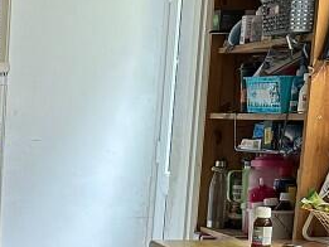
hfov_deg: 17.9
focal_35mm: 94
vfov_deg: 15.3
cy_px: 277
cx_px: -211
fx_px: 894
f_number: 1.78
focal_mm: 6.86
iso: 320
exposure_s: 1/60
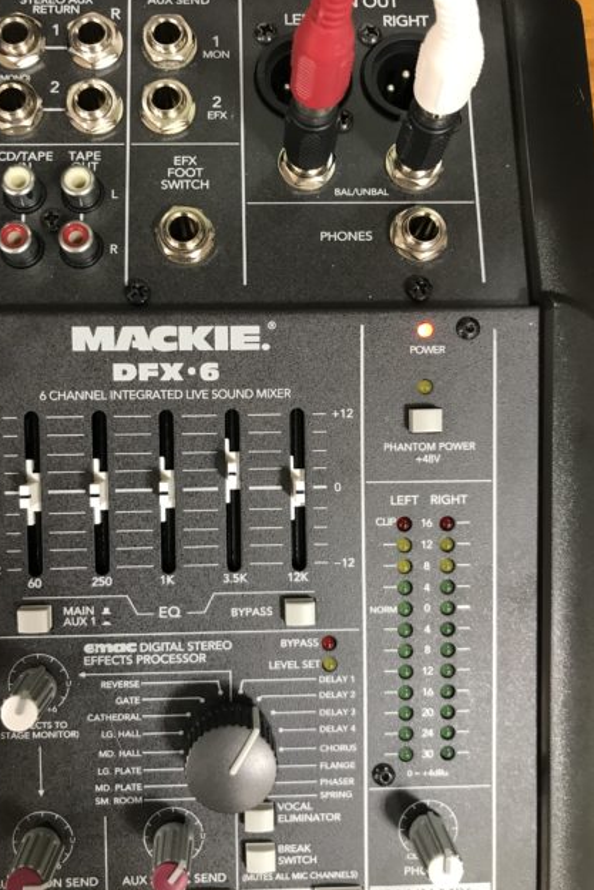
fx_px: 742
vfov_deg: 61.9
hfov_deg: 43.5
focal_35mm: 30
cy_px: 451
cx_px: 254
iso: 64
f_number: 1.8
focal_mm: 3.99
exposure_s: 1/17
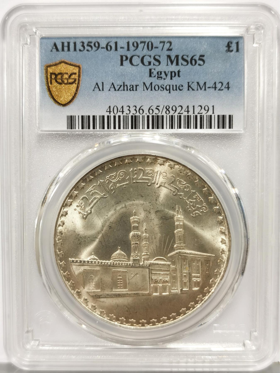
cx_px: 140
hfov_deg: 27.0
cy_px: 186
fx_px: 582
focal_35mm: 54
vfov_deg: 35.5
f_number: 16
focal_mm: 5.56
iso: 125
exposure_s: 1/100
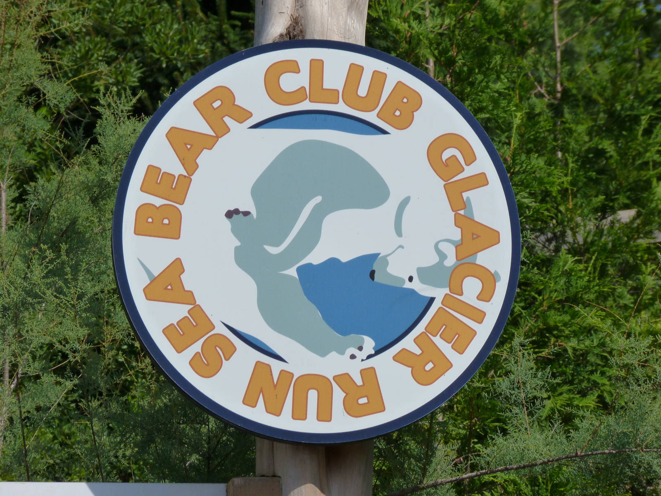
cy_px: 248
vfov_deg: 11.6
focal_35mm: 128
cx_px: 330
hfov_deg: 15.4
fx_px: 2444
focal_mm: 23.1
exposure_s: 1/640
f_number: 5.6
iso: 125
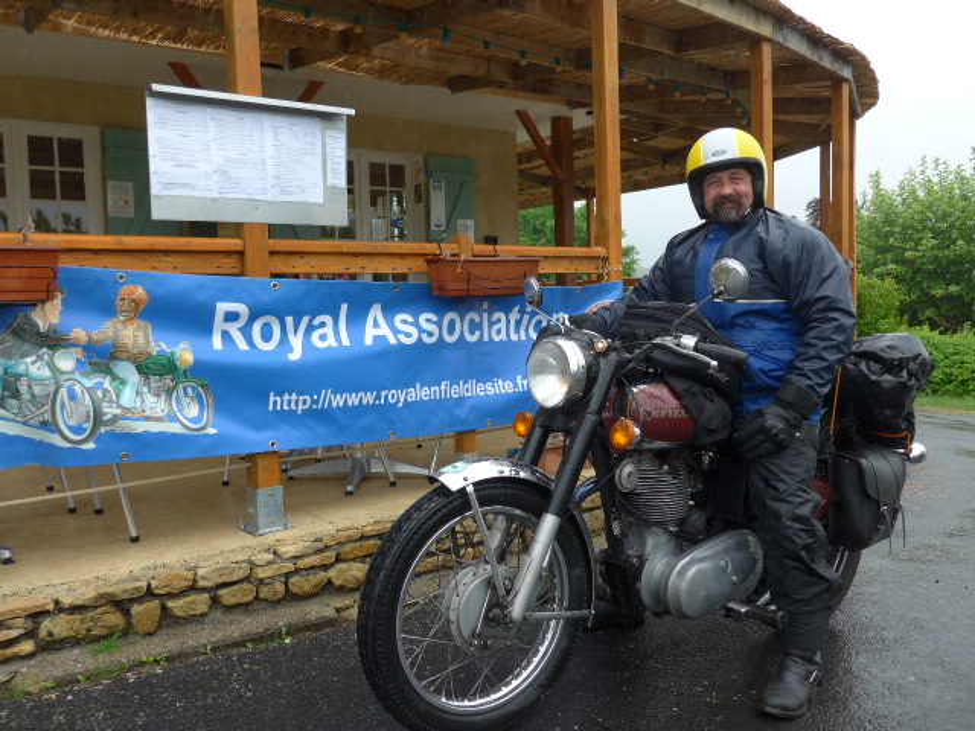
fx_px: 817
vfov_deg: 48.2
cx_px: 488
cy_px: 366
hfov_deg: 61.7
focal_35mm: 29
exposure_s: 1/250
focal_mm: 6
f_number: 2.8
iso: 80
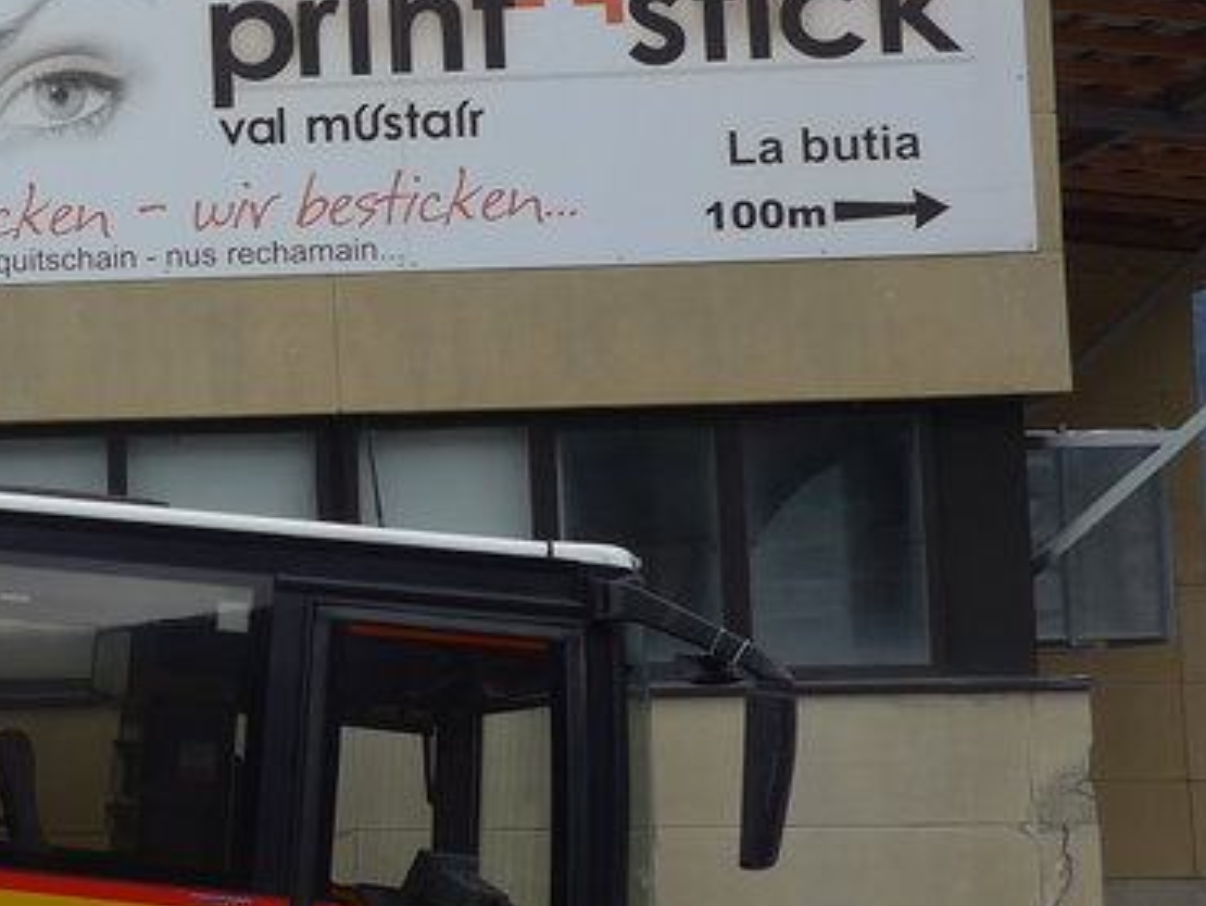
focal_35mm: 94
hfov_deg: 18.2
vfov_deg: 15.7
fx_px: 3277
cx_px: -691
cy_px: 381
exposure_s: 1/2000
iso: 80
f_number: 2.8
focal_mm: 6
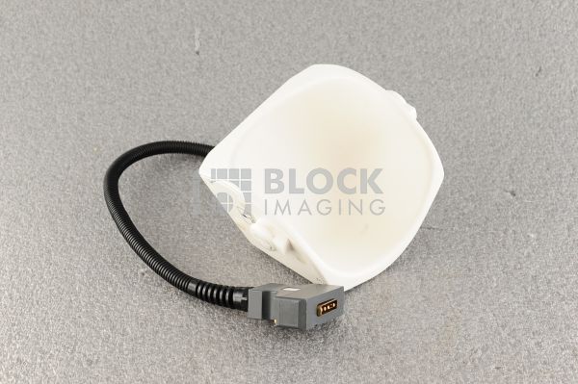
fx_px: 802
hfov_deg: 39.6
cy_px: 192
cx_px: 289
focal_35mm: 50
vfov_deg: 26.9
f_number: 9
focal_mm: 50
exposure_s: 1/125
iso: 1600
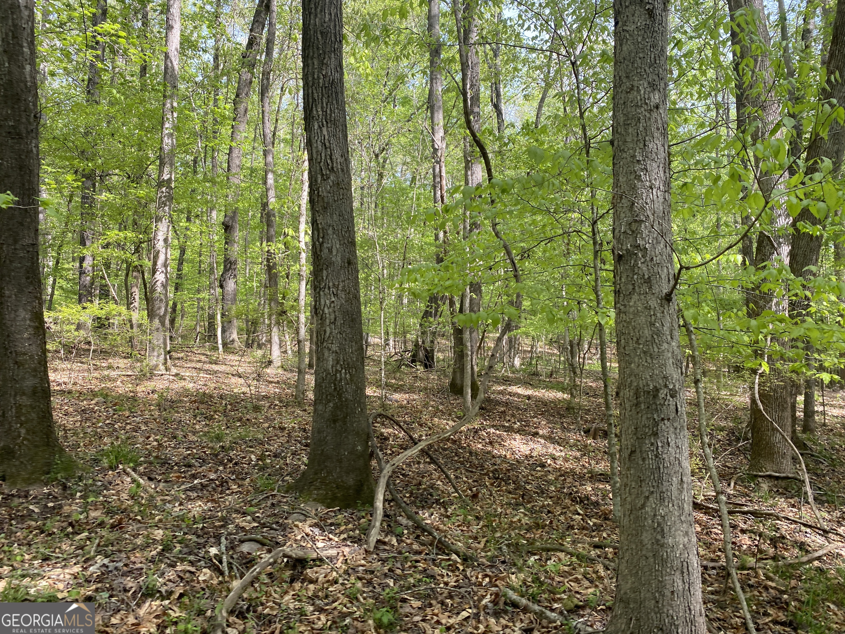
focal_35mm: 26
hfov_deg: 67.3
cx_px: 422
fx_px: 635
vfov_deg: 53.1
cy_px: 317
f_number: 1.8
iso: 32
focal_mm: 4.25
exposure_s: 1/192
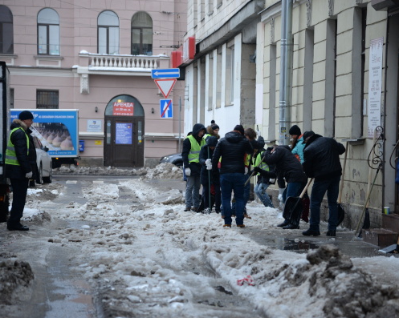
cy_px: 159
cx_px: 233
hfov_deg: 14.2
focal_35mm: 136
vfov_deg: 11.3
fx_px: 1605
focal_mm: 120
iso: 1250
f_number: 4
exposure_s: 1/800
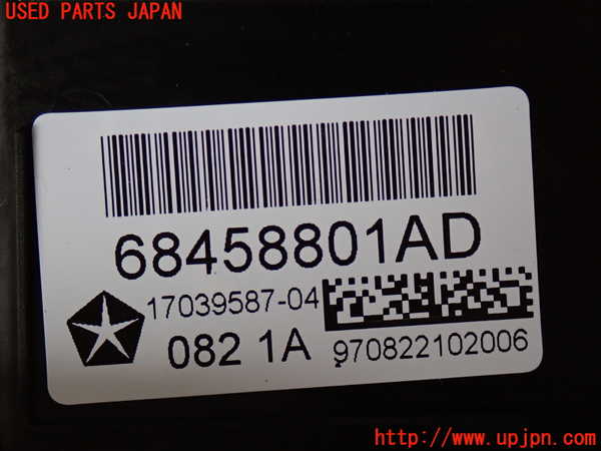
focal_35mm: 71
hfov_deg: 27.4
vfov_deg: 20.7
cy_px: 226
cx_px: 300
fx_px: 1233
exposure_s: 1/60
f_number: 3.9
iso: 400
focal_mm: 12.73
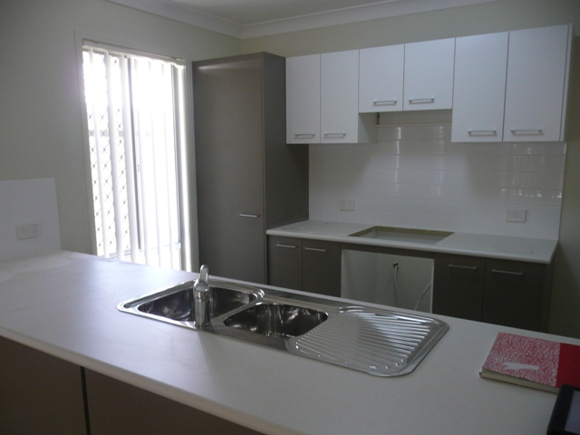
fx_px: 469
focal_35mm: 28
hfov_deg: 63.4
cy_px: 218
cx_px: 290
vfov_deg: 49.7
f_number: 3.3
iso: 160
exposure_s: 1/30
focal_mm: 4.6
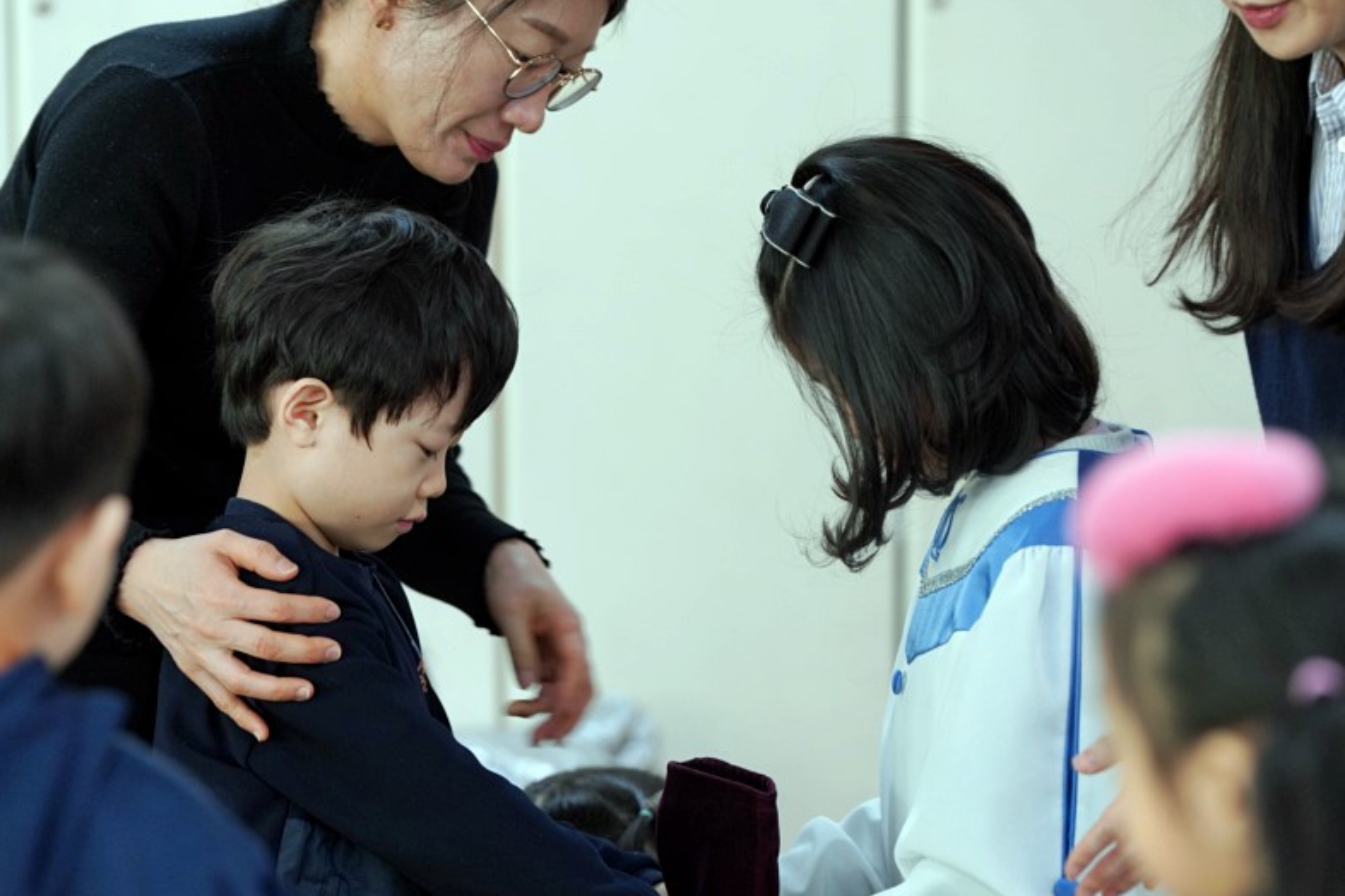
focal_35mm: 166
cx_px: 587
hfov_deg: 12.4
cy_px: 508
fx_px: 6201
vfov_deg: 8.3
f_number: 4
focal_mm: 145
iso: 1600
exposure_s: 1/160
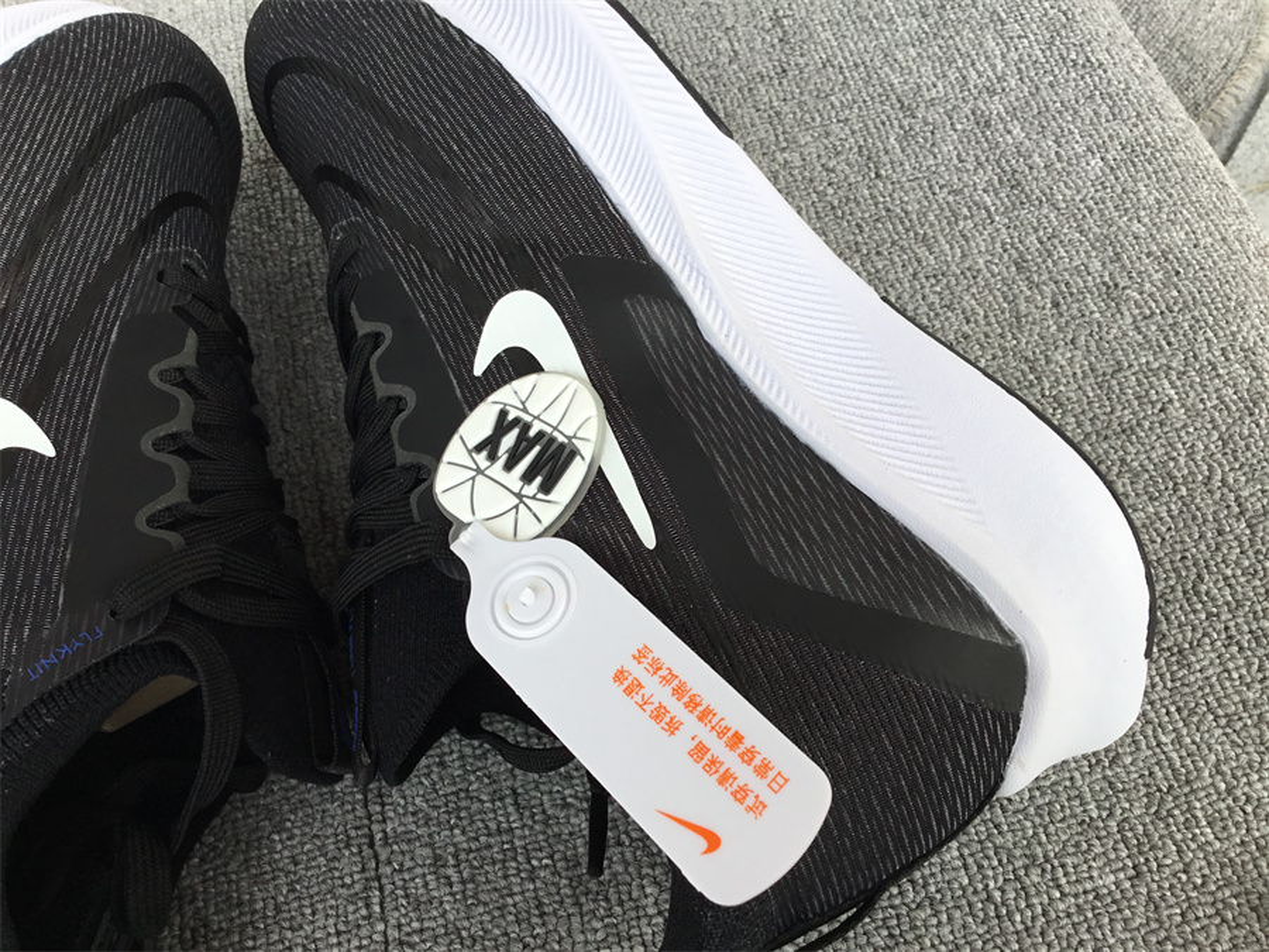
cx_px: 634
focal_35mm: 31
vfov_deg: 45.4
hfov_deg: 58.4
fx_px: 1136
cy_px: 476
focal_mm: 3.3
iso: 25
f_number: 2.4
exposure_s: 1/388
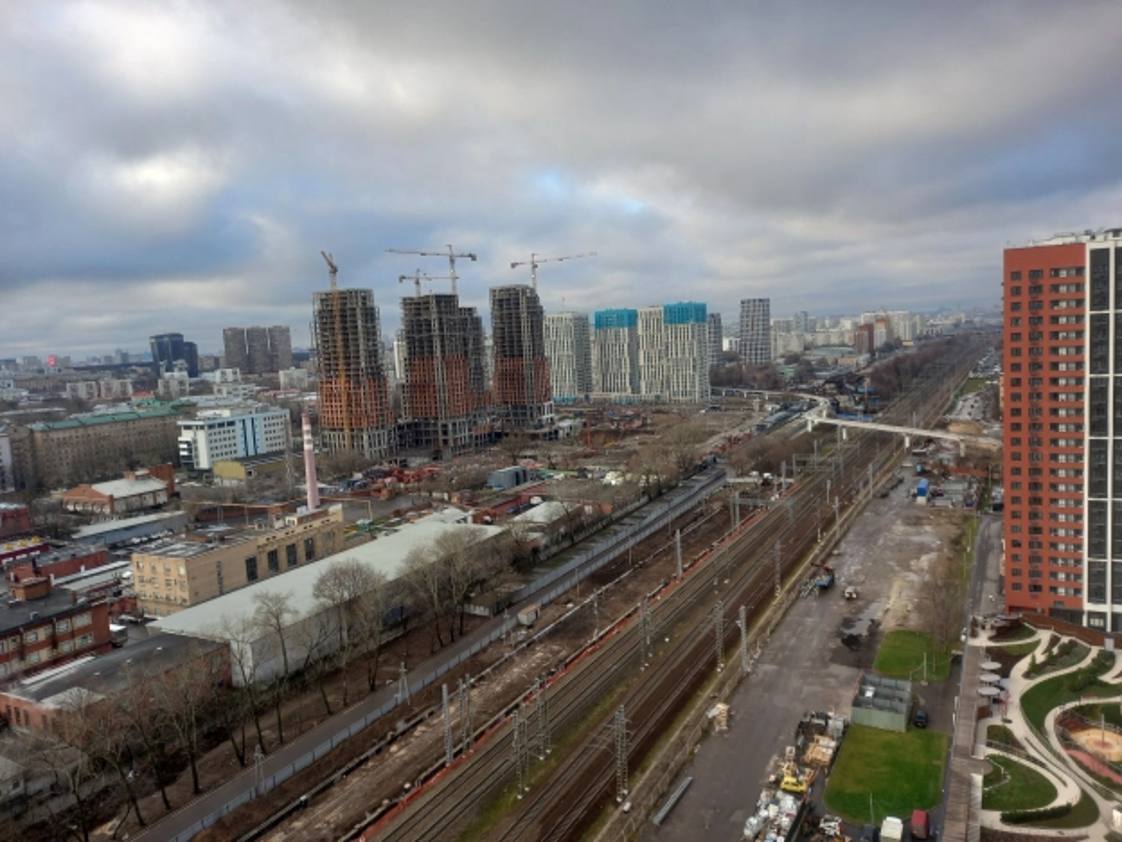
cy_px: 421
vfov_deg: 54.9
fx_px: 810
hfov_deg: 69.4
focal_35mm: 25
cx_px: 561
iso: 25
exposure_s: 1/177
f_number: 2
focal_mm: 4.6
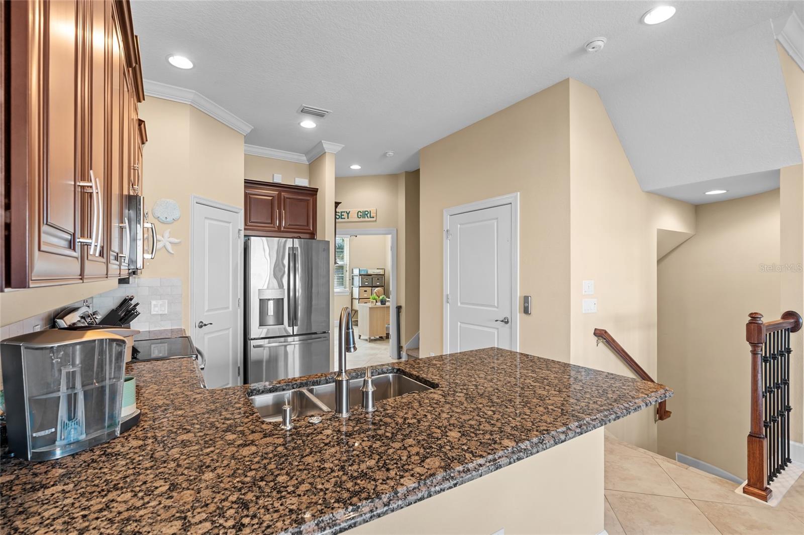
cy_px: 268
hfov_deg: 96.7
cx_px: 402
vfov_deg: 73.7
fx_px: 357
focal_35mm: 16
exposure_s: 1.6
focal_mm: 16
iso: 250
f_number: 9
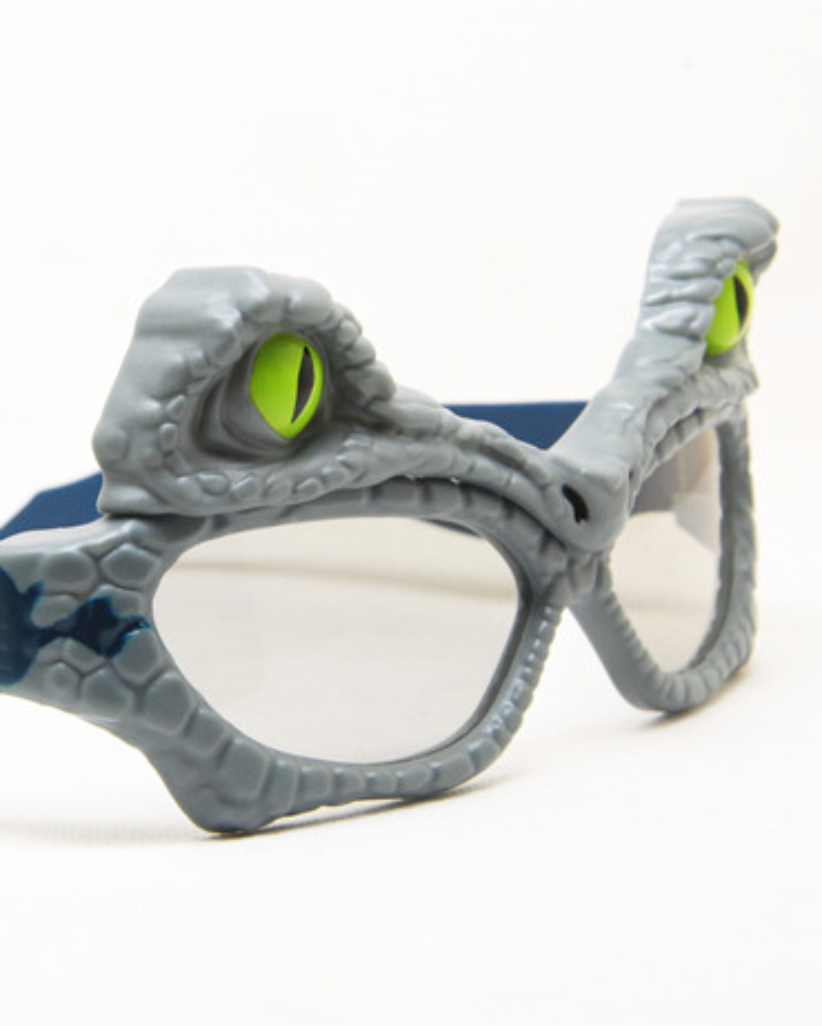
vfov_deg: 17.3
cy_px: 509
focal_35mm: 111
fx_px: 3373
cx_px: 102
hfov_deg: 13.8
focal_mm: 52
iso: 800
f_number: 11
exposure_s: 1/25
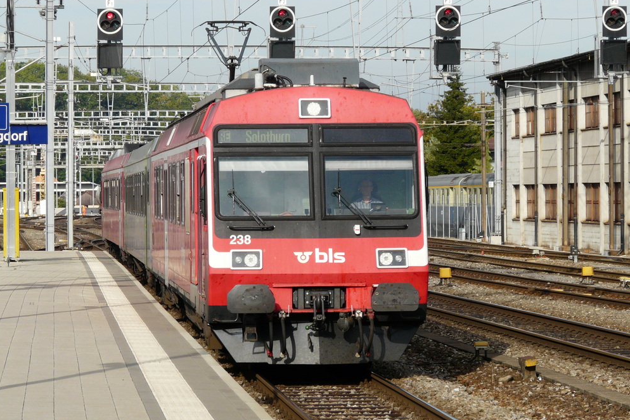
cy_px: 229
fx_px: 3131
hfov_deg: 11.5
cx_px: 314
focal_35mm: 179
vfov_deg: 7.7
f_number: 5.6
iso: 100
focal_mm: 28.1
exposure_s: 1/400
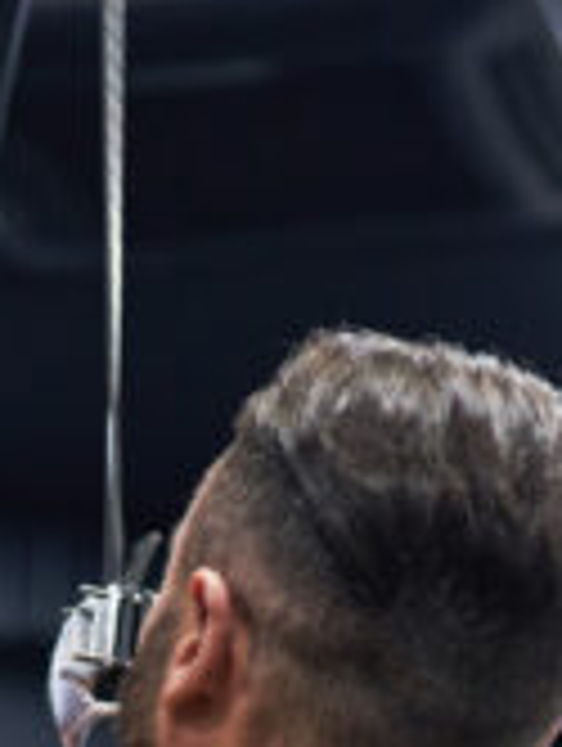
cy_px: 1688
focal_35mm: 207
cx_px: 20
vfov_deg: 8.8
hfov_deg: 7.2
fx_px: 4469
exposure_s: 1/100
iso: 640
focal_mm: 35
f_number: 1.4
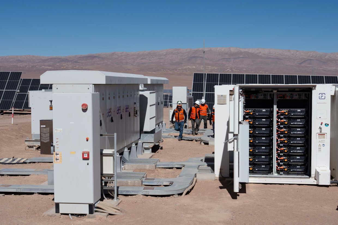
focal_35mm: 55
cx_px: 169
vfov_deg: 24.6
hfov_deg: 36.3
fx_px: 516
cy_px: 112
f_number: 7.1
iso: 125
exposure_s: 1/1000
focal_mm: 37
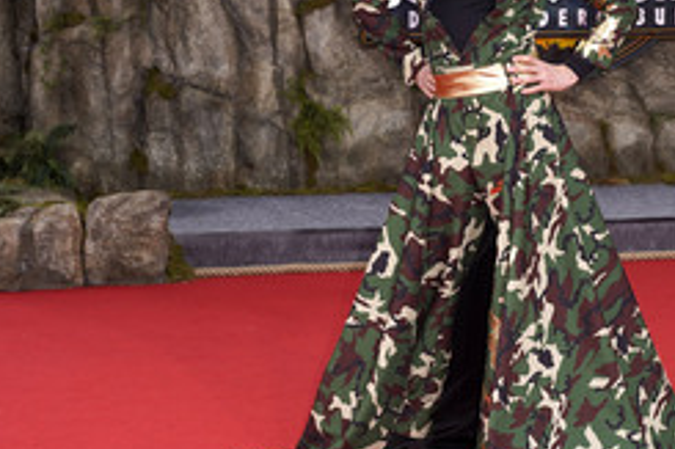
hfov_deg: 16.3
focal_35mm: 125
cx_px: 489
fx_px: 2342
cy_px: 152
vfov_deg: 10.9
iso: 100
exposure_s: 1/160
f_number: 5.6
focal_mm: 68
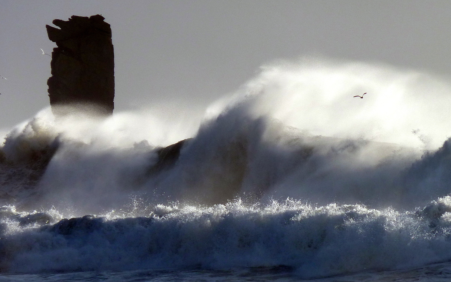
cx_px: 285
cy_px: 202
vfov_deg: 2.9
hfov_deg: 4.6
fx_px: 5618
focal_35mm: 457
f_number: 4.9
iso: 100
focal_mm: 49.2
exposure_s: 1/640
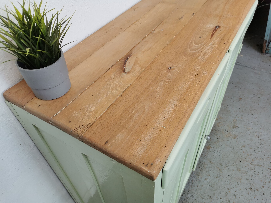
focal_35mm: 27
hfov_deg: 65.3
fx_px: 211
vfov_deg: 51.4
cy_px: 102
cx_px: 136
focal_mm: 5.58
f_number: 1.8
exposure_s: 1/100
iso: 64
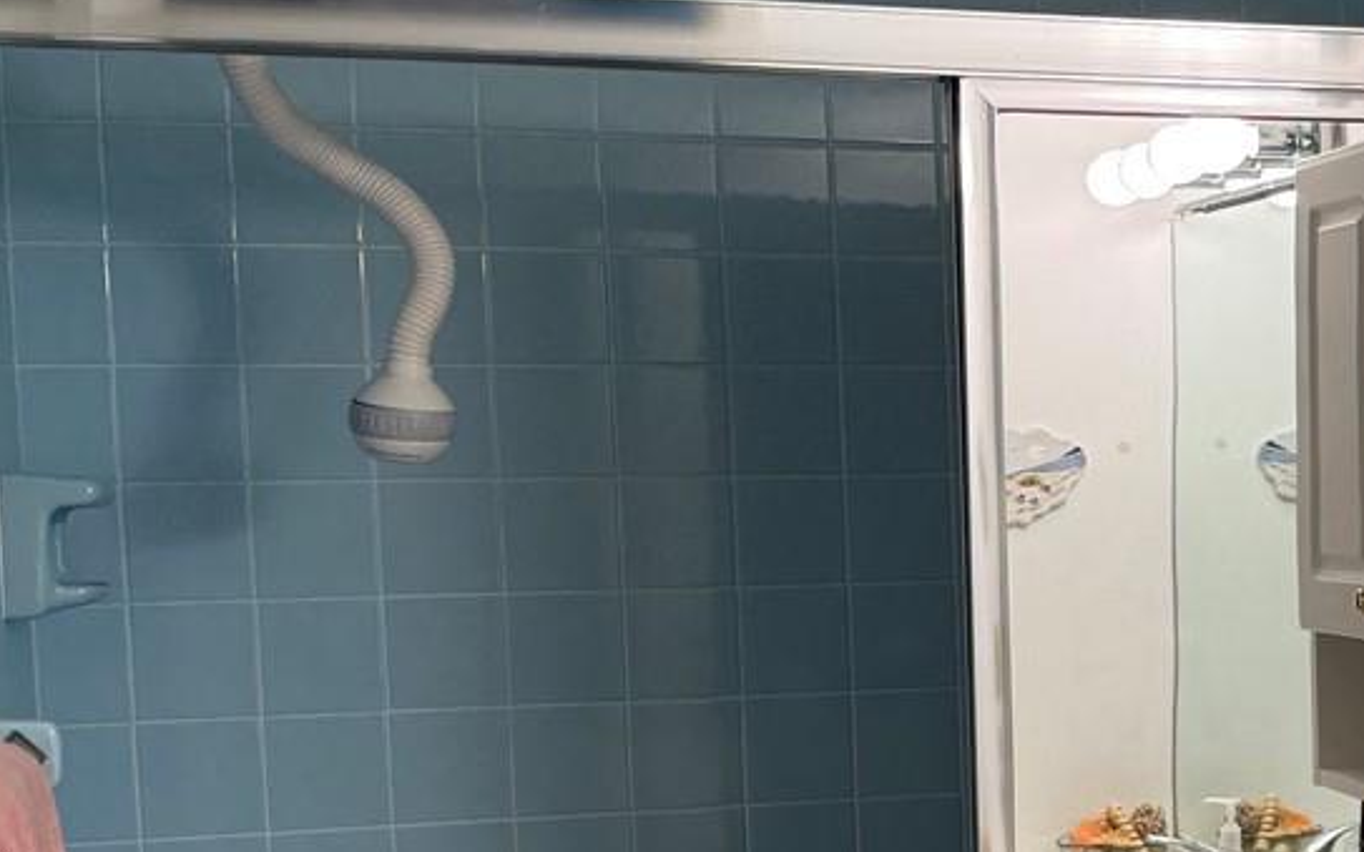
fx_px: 2787
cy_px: 686
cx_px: 1361
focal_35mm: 75
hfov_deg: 26.1
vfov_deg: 17.2
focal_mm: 6.76
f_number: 1.78
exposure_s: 1/120
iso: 80
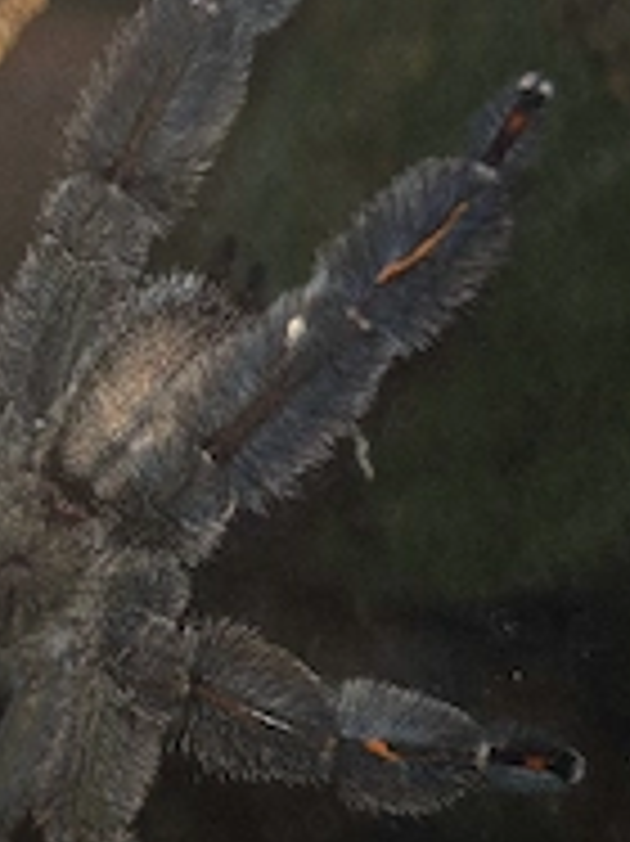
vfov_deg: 25.9
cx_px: 45
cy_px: 536
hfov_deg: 19.2
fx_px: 1822
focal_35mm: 75
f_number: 1.4
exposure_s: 1/79.4
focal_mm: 6.83
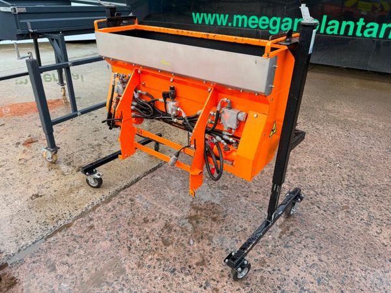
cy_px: 146
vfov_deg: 56.8
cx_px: 196
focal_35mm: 24
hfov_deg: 71.6
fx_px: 271
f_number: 1.78
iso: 80
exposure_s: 1/426
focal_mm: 6.76
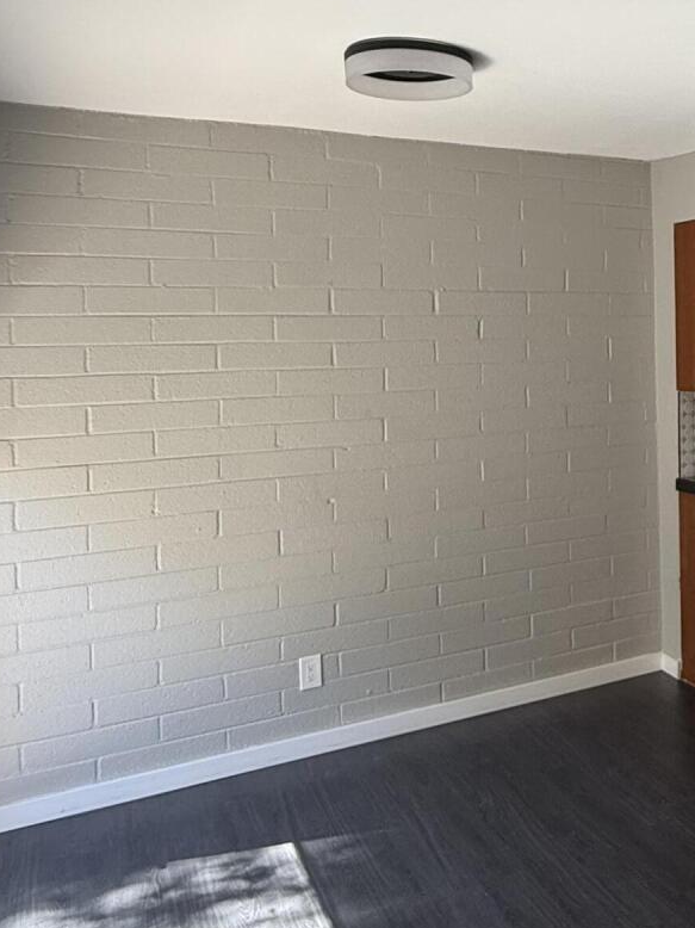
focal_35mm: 36
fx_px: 964
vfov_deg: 50.9
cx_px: 693
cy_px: 353
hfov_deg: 35.8
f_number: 2.2
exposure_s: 1/99
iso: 125
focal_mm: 2.22
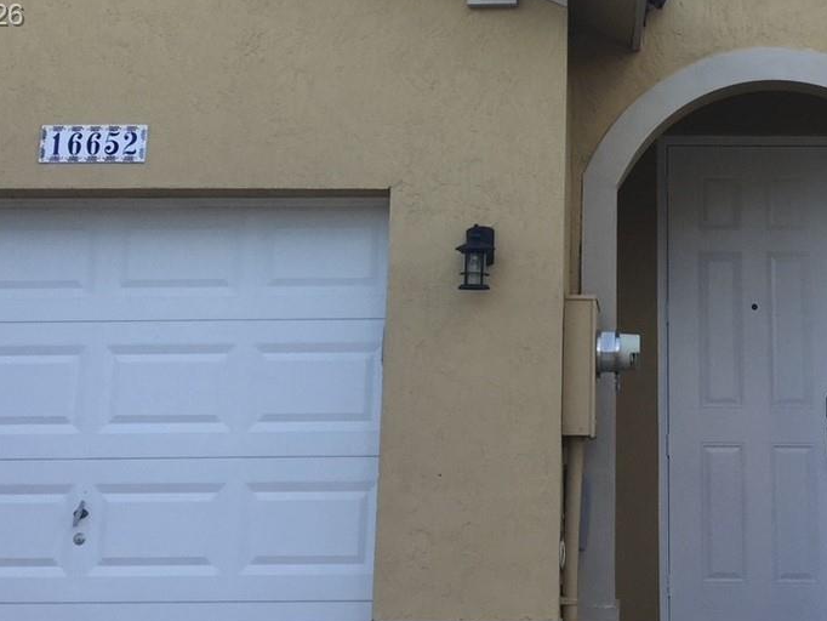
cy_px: 17
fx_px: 1625
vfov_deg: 21.0
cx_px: 616
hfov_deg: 28.2
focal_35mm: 68
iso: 32
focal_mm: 4.15
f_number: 2.2
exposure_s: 1/324
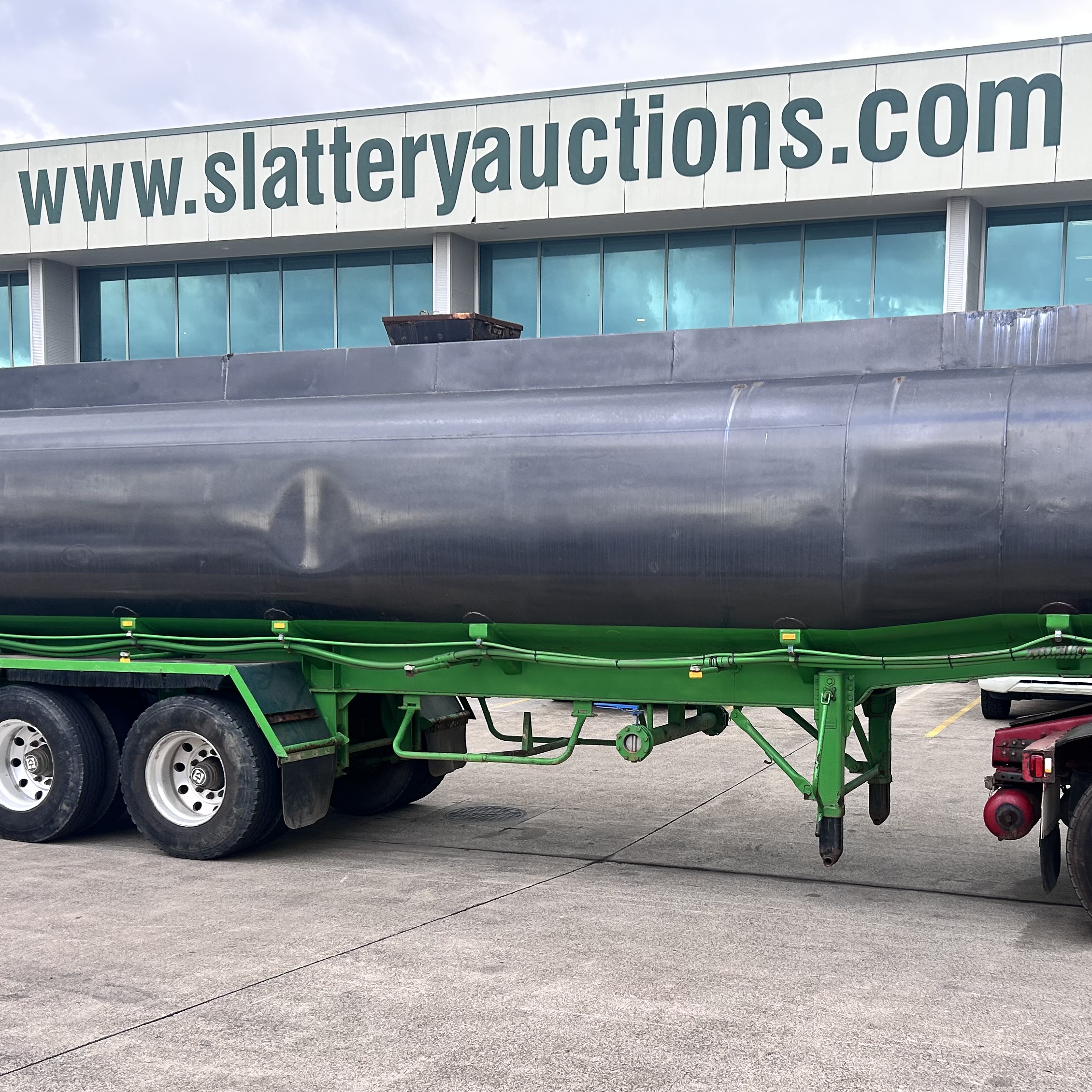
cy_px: 728
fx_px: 1463
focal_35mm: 41
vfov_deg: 40.4
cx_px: 669
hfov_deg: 40.7
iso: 50
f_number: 1.5
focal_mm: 5.7
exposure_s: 1/518
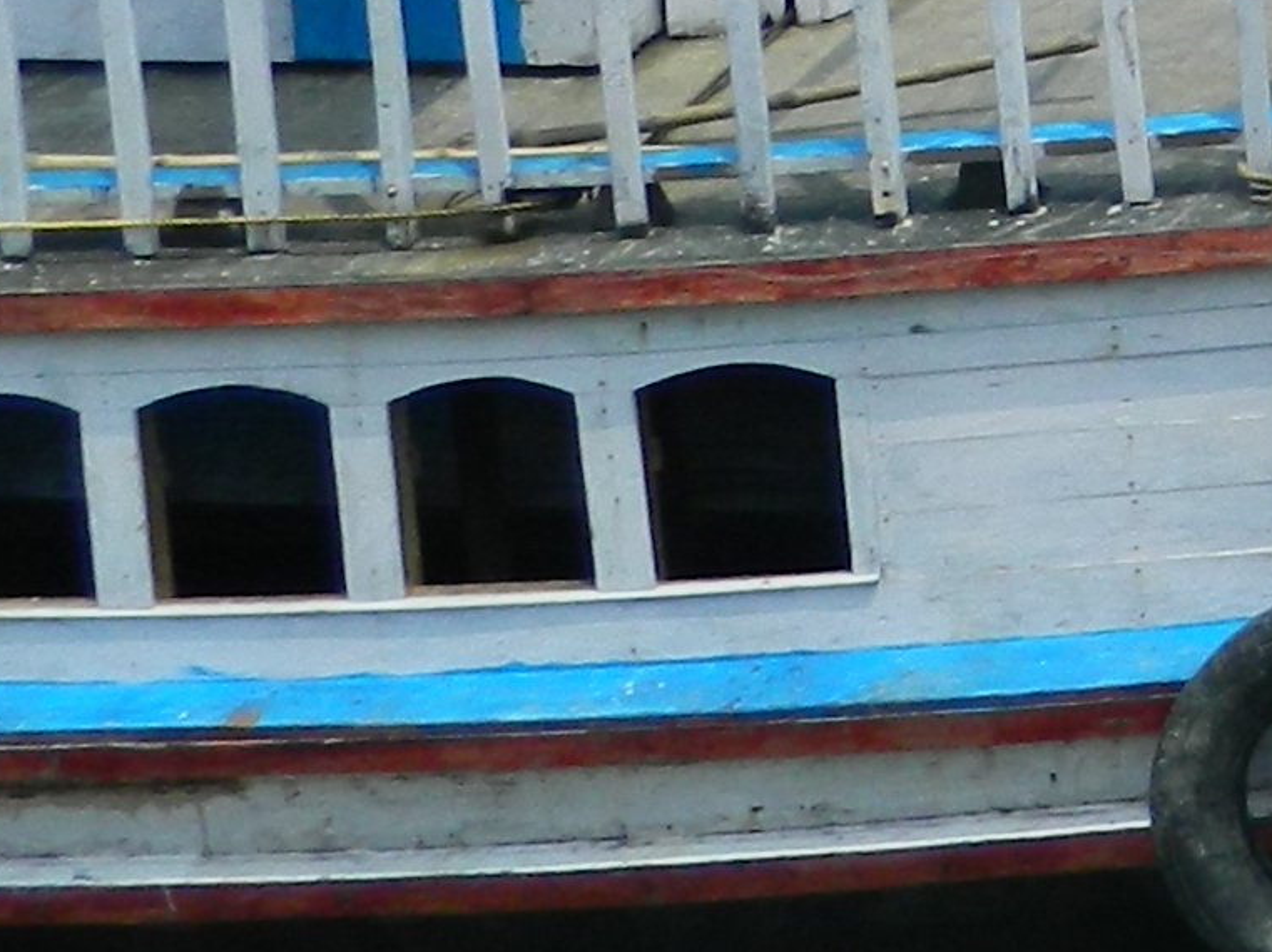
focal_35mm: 142
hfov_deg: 12.9
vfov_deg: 10.0
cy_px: -630
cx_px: 2116
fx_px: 5215
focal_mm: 4.5
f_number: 8.7
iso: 80
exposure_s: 1/200
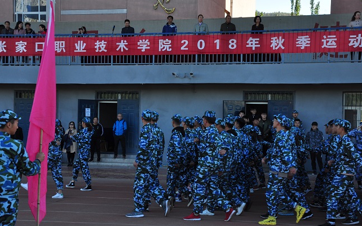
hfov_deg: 29.6
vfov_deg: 18.7
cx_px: 182
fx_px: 686
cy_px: 111
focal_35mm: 70
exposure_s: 1/250
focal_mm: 45
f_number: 8
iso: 200
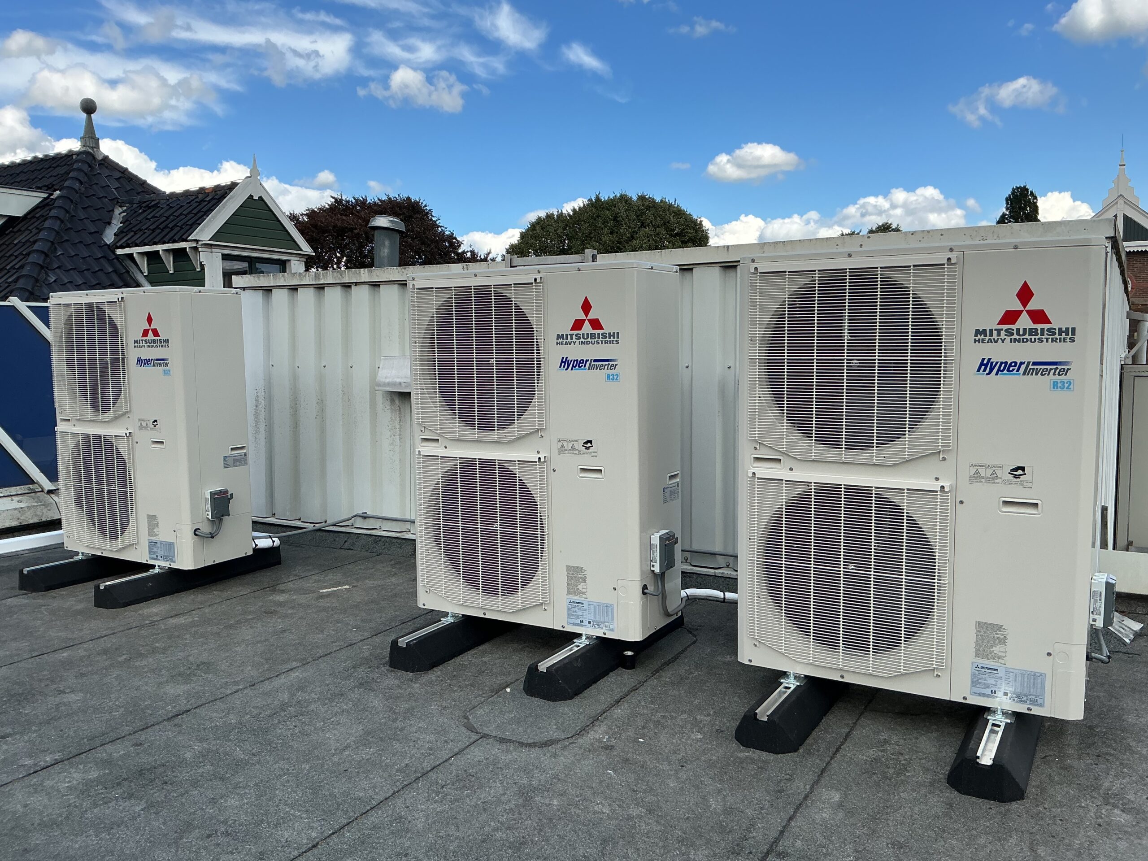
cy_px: 430
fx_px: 962
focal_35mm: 29
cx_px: 574
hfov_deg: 61.7
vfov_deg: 48.2
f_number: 1.8
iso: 25
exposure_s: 1/1311
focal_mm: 3
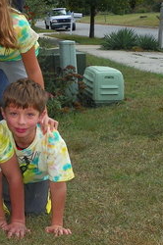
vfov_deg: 25.5
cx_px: -29
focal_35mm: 78
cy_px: 41
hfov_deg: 16.7
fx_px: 531
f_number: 3.5
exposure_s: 1/320
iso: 64
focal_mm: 4.6
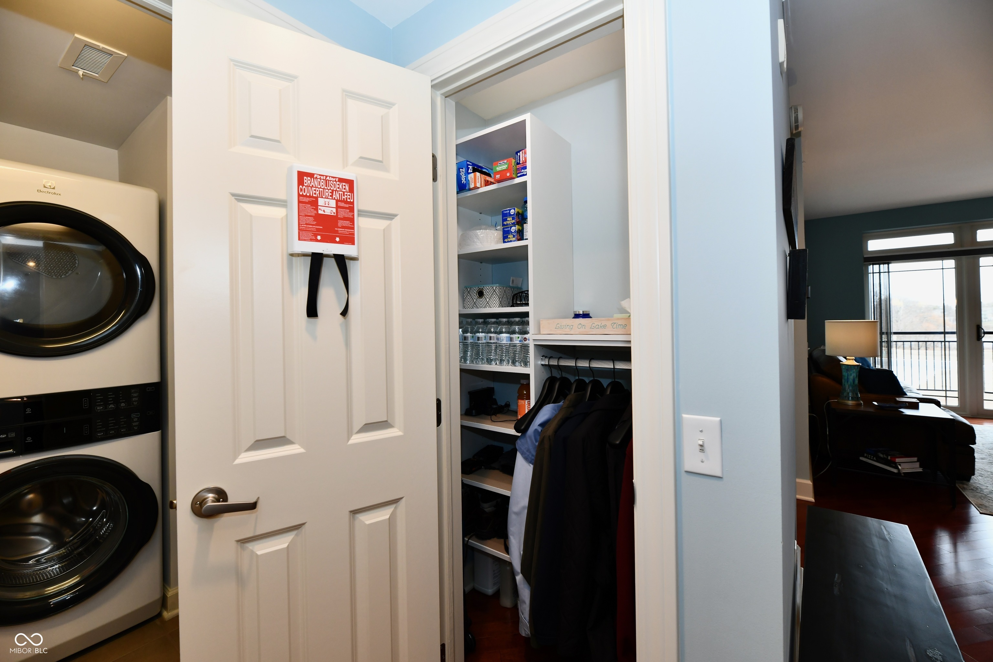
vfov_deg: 81.2
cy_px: 331
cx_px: 496
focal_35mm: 14
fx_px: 386
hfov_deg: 104.3
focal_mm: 14
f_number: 6.3
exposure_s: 1/60
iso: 640
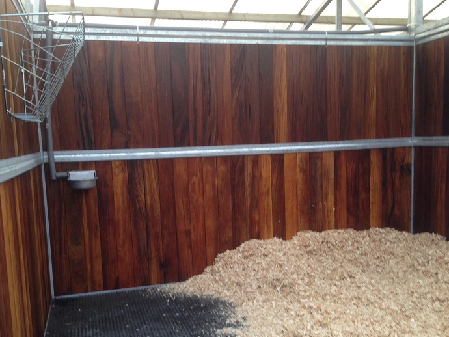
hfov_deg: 47.8
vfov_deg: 36.8
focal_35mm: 39
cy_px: 194
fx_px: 506
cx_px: 231
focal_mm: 4.12
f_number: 2.4
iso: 80
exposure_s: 1/20
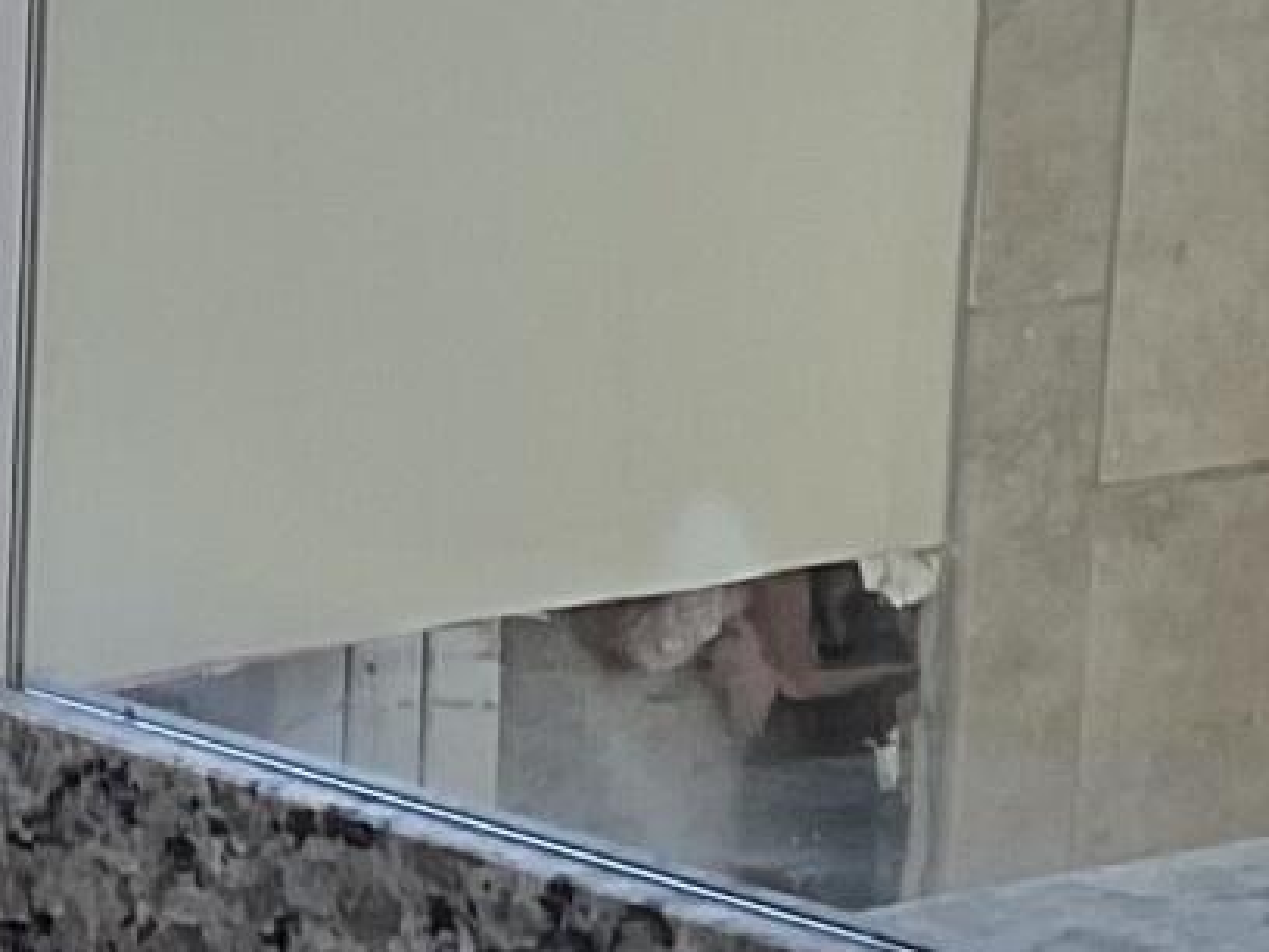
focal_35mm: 213
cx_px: -1082
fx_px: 7808
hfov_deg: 8.9
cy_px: 678
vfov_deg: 7.0
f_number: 1.8
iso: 20
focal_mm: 3
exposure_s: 1/100
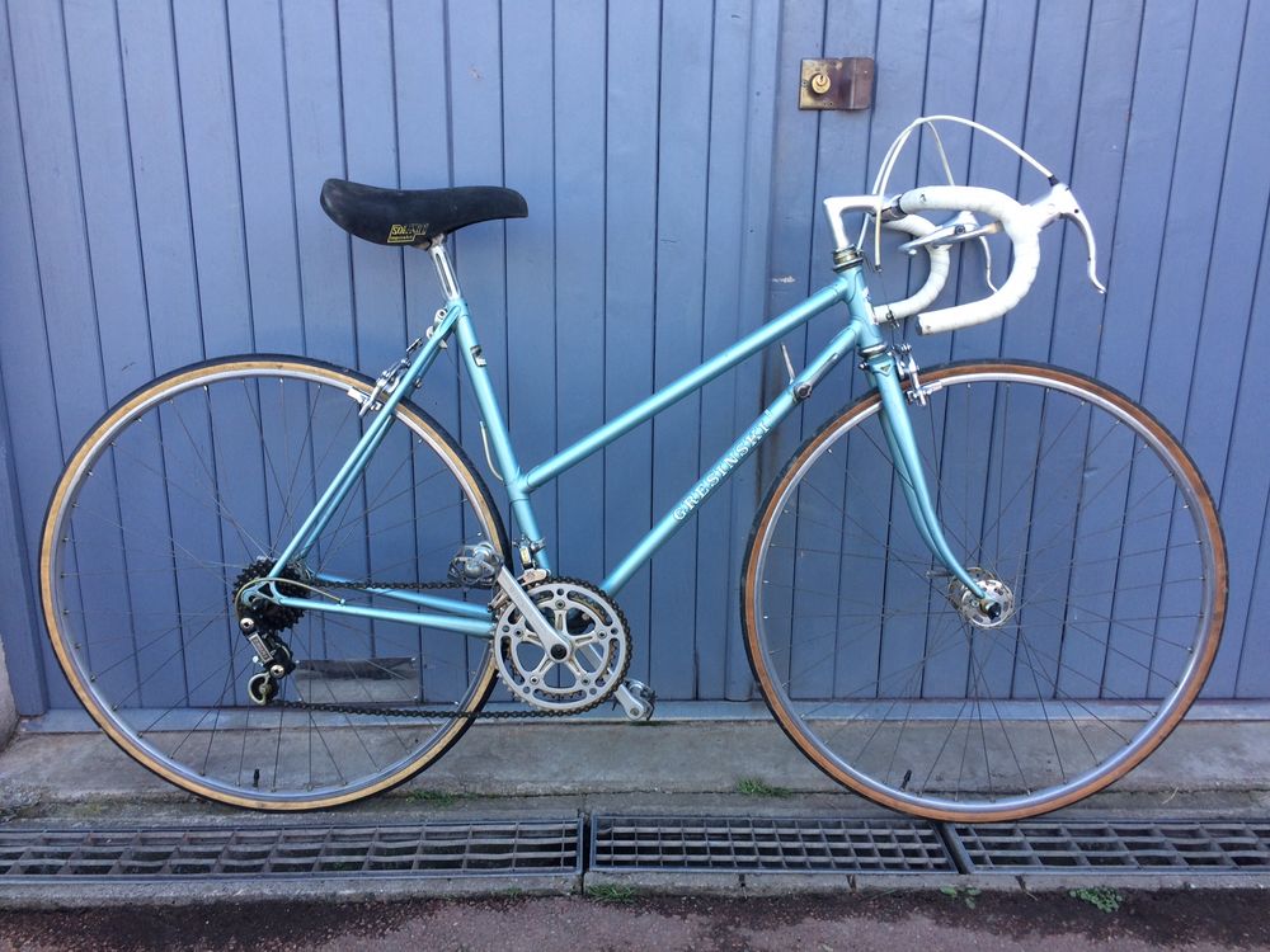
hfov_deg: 61.7
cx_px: 635
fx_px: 1064
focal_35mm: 29
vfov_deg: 48.2
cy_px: 476
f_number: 2.2
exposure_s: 1/100
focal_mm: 4.15
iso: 32
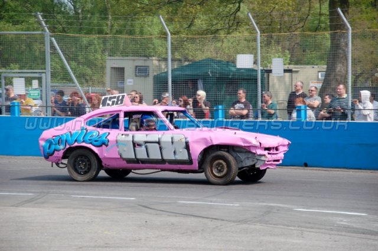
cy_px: 126
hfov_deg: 14.4
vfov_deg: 9.6
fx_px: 1495
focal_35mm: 142
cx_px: 189
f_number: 5.6
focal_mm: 95
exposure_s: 1/1000
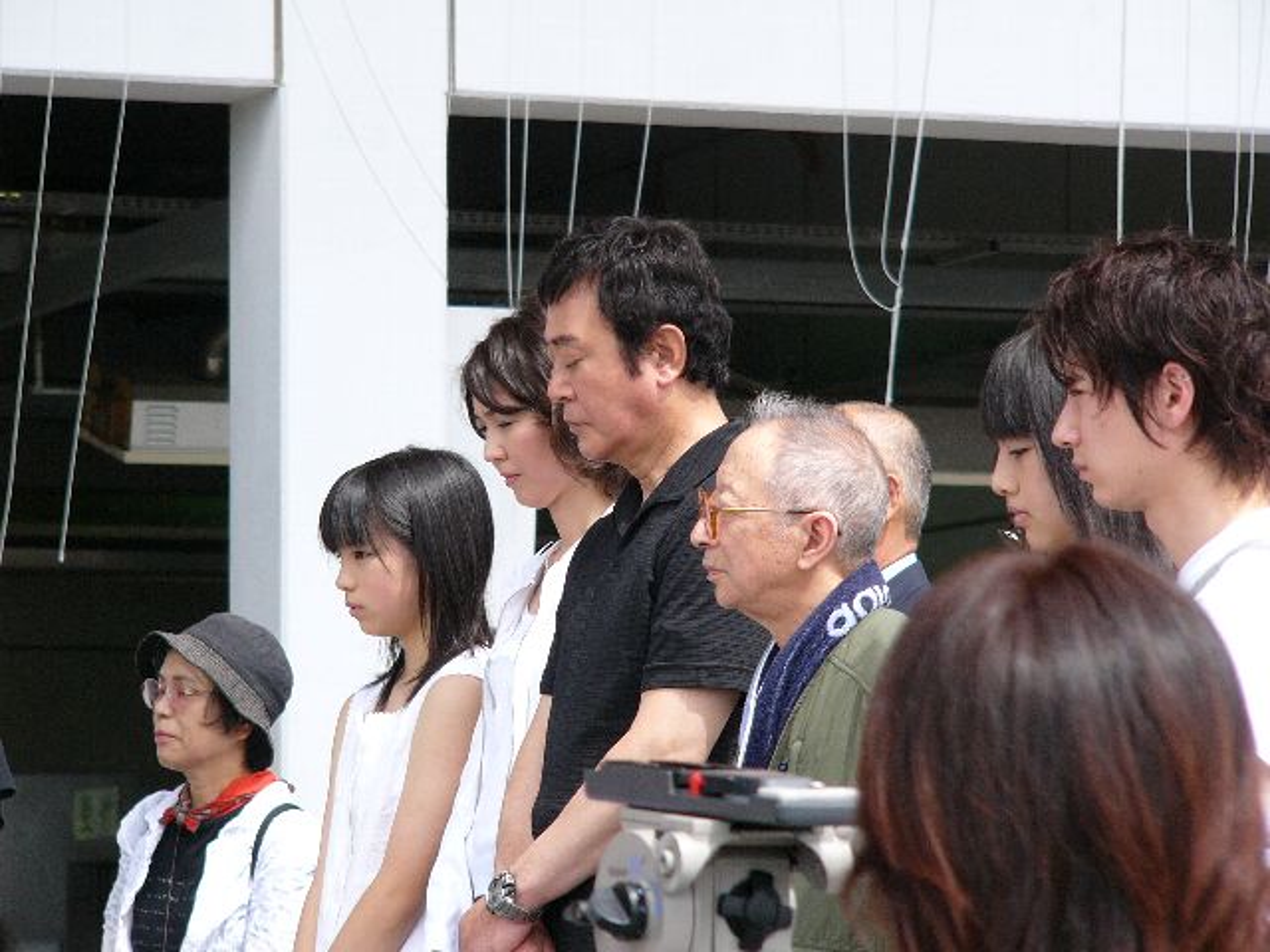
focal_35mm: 193
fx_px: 7081
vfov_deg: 7.7
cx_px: 635
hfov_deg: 10.2
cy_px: 476
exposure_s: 1/1000
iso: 100
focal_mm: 32.1
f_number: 2.8
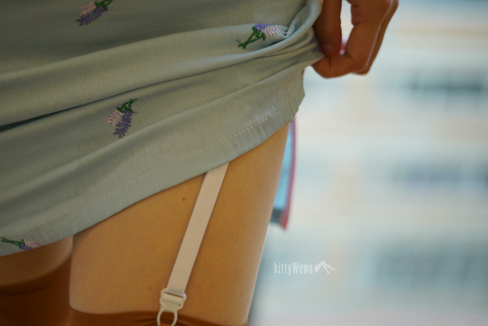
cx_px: 209
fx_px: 800
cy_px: 187
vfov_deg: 23.0
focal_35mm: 59
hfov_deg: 33.9
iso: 200
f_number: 1.8
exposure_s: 1/60
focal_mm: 50
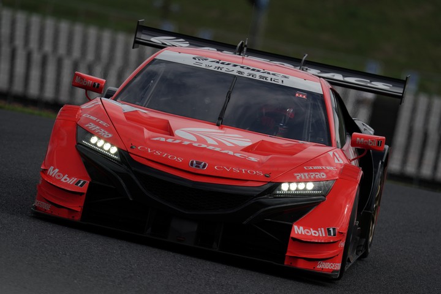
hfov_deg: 4.1
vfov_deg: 2.7
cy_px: 147
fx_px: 6125
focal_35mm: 500
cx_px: 220
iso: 100
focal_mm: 500
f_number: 7.1
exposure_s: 1/800
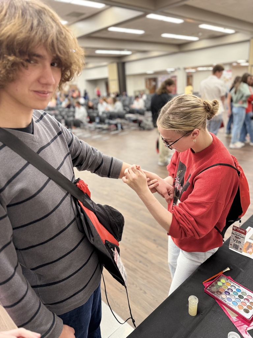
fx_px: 234
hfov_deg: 56.8
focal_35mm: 24
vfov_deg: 71.6
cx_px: 126
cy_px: 169
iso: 250
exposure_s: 1/59
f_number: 1.78
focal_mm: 6.76
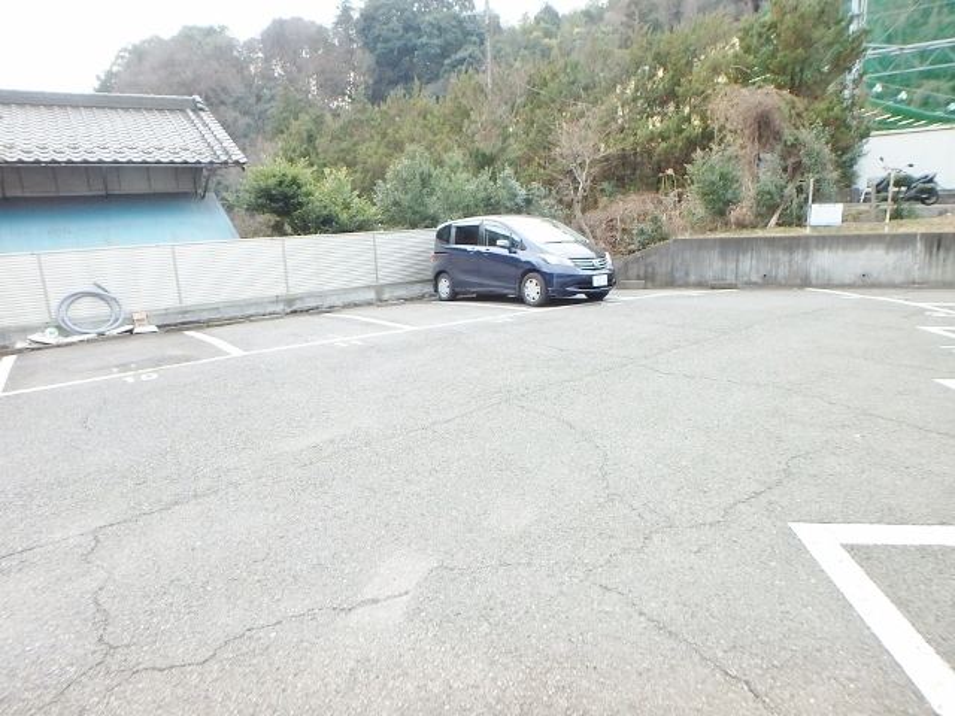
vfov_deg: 63.4
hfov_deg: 79.0
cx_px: 478
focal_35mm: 21
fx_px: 579
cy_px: 358
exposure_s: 1/125
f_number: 3.5
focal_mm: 3.7
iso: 125
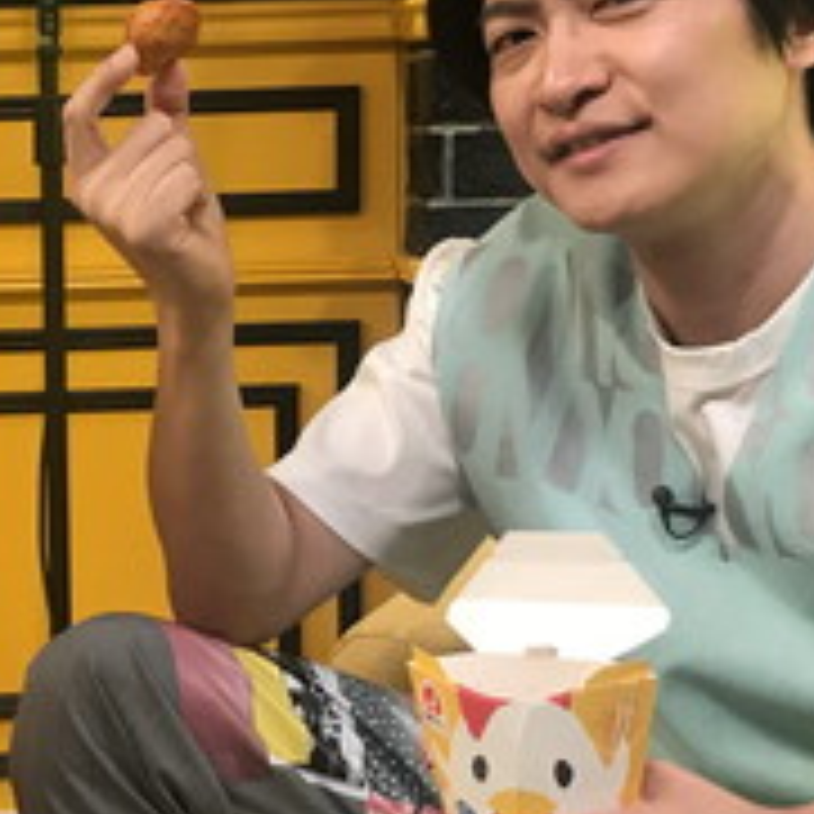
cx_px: 36
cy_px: 504
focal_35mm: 82
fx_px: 2182
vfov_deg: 21.1
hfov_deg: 20.6
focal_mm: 3.99
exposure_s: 1/25
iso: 32
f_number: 1.8
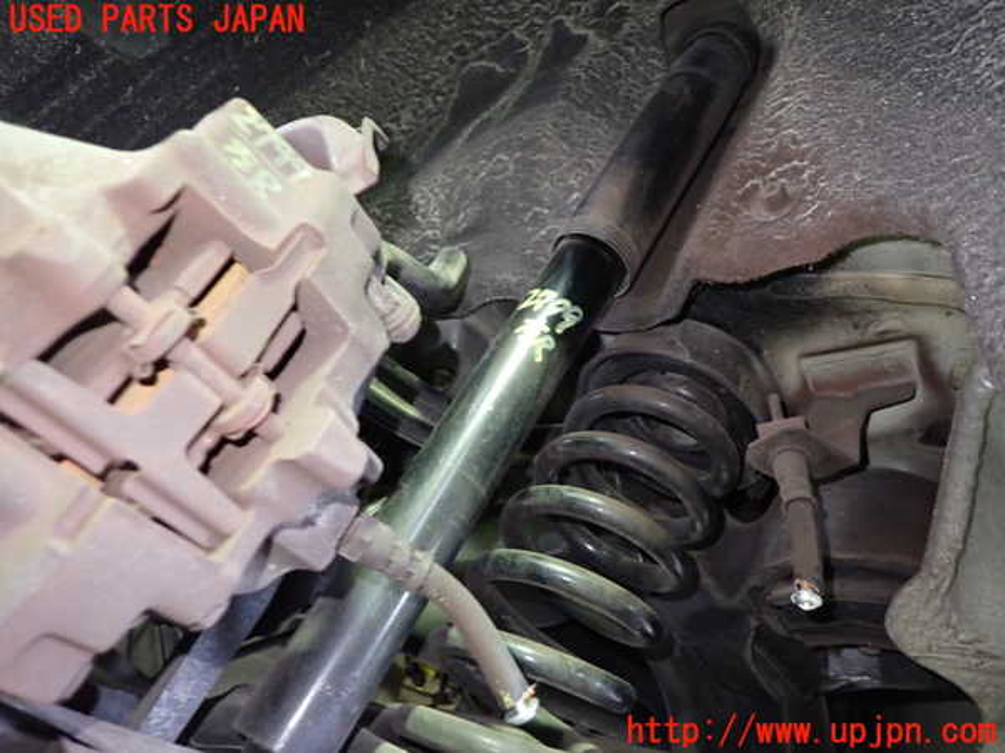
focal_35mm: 25
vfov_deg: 54.9
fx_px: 726
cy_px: 376
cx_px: 502
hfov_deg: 69.4
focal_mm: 4.5
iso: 800
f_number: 2
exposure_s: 1/20
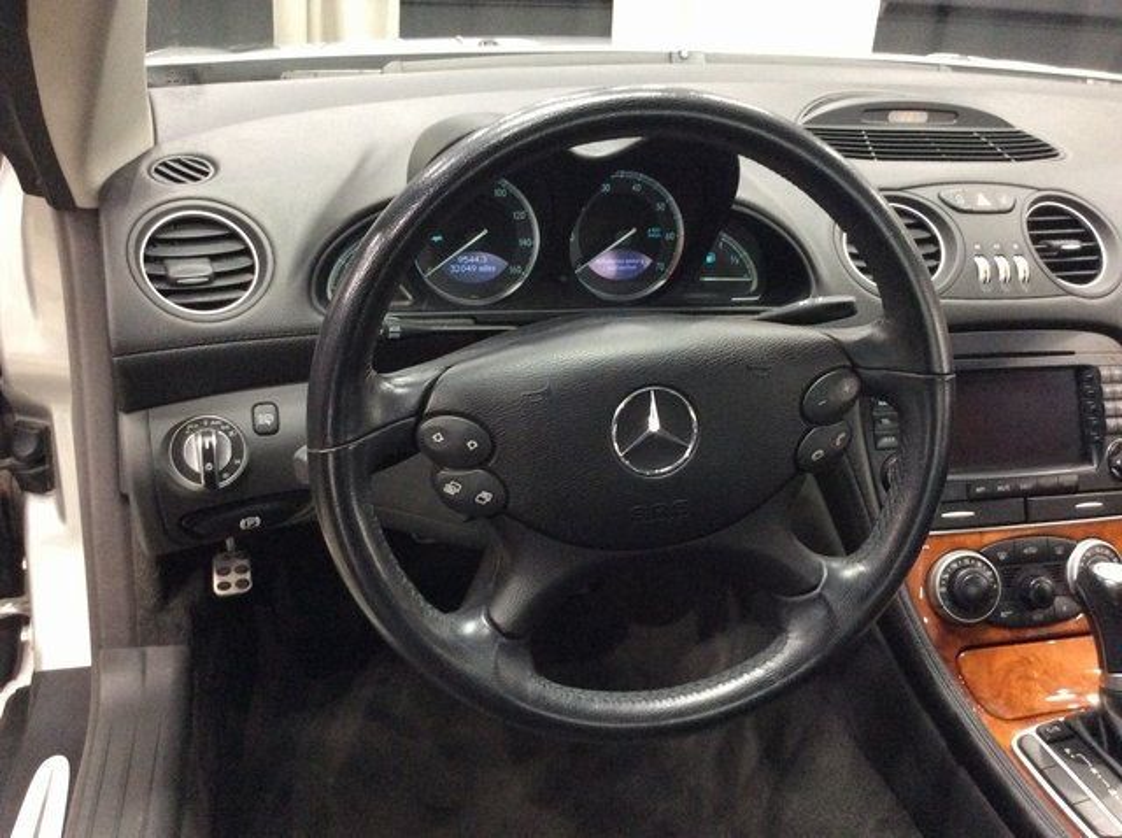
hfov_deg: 56.9
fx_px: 1036
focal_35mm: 32
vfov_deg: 44.1
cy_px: 419
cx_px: 561
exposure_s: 1/24
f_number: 2.4
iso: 250
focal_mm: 3.3
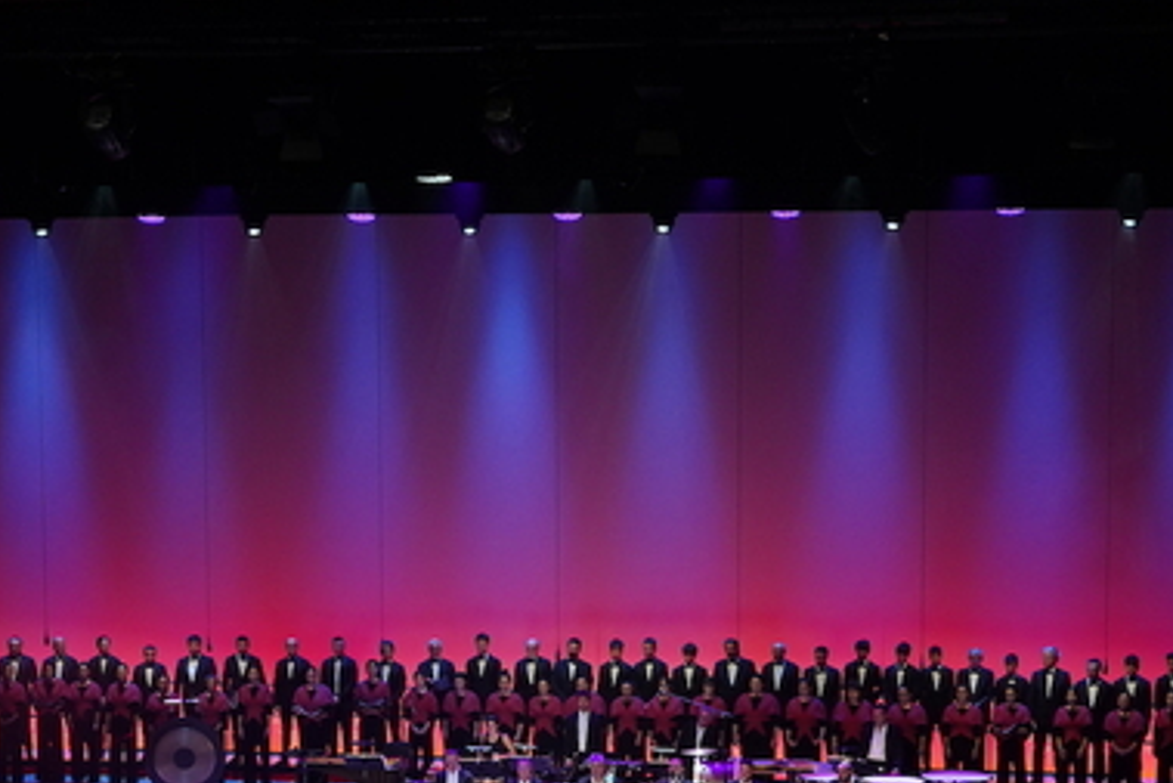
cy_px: 690
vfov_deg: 15.1
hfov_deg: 22.6
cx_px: 446
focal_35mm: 90
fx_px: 2933
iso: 2500
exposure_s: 1/100
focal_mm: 47
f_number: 5.6
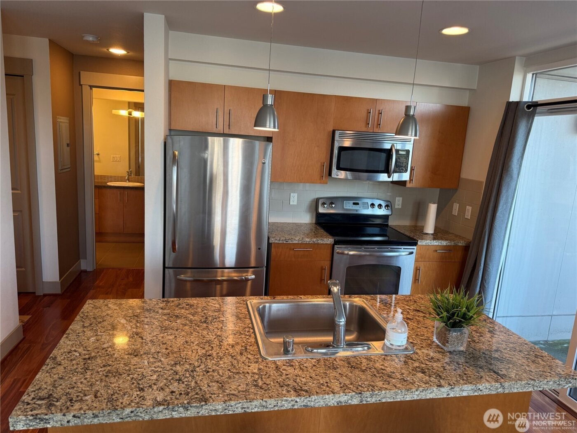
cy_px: 216
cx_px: 288
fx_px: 400
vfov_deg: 56.8
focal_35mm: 24
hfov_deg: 71.6
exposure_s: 1/120
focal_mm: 6.76
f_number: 1.78
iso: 160
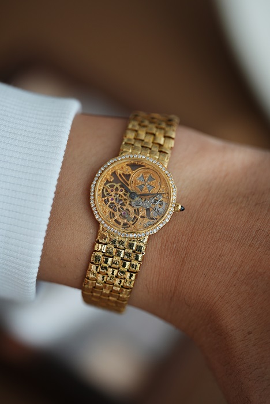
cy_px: 202
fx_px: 1180
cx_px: 135
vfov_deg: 19.4
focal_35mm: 105
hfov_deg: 13.1
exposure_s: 1/250
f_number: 2.8
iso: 500
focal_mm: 105
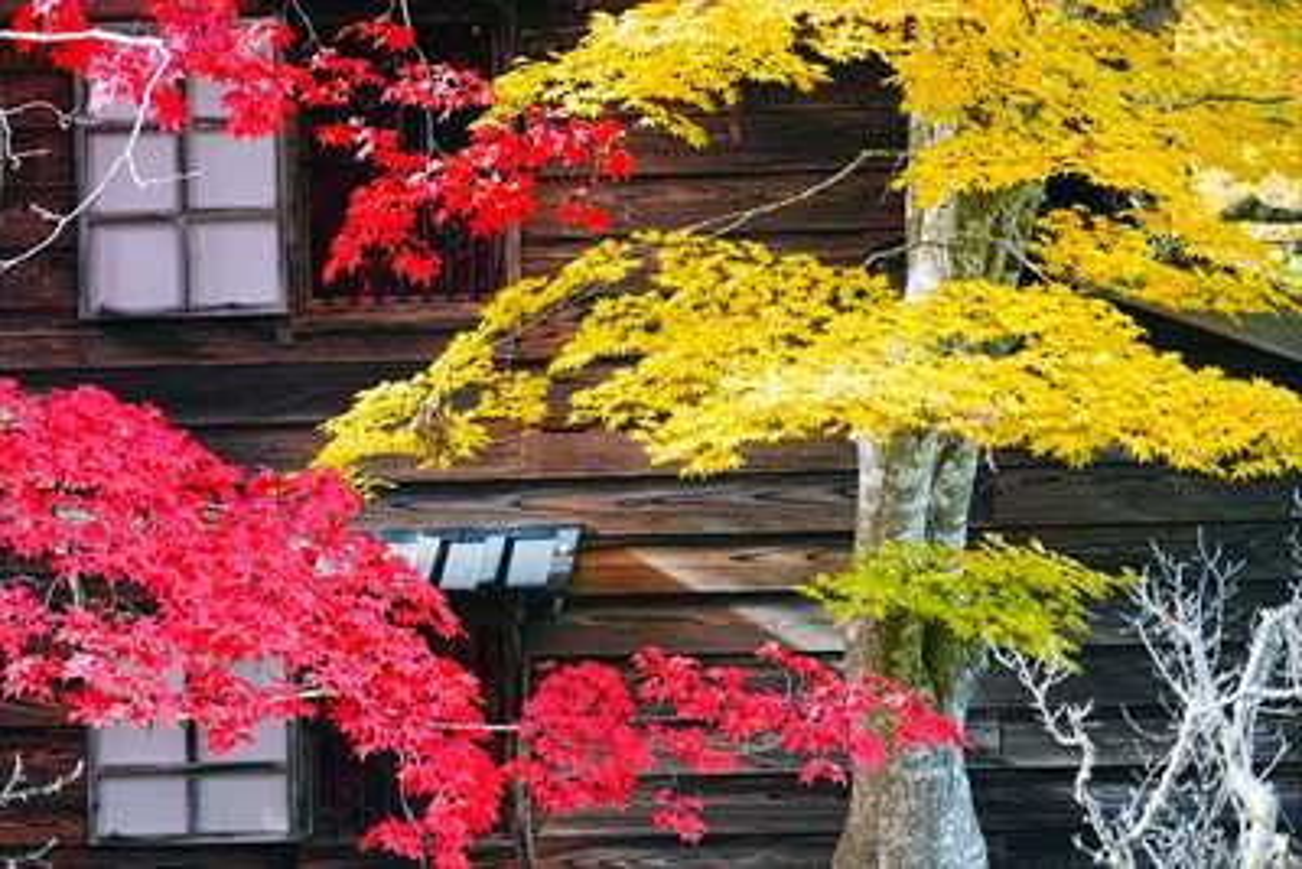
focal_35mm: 191
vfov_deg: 7.2
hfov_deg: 10.8
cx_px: 651
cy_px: 434
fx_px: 6910
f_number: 6.3
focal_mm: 191
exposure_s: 1/200
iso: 1250
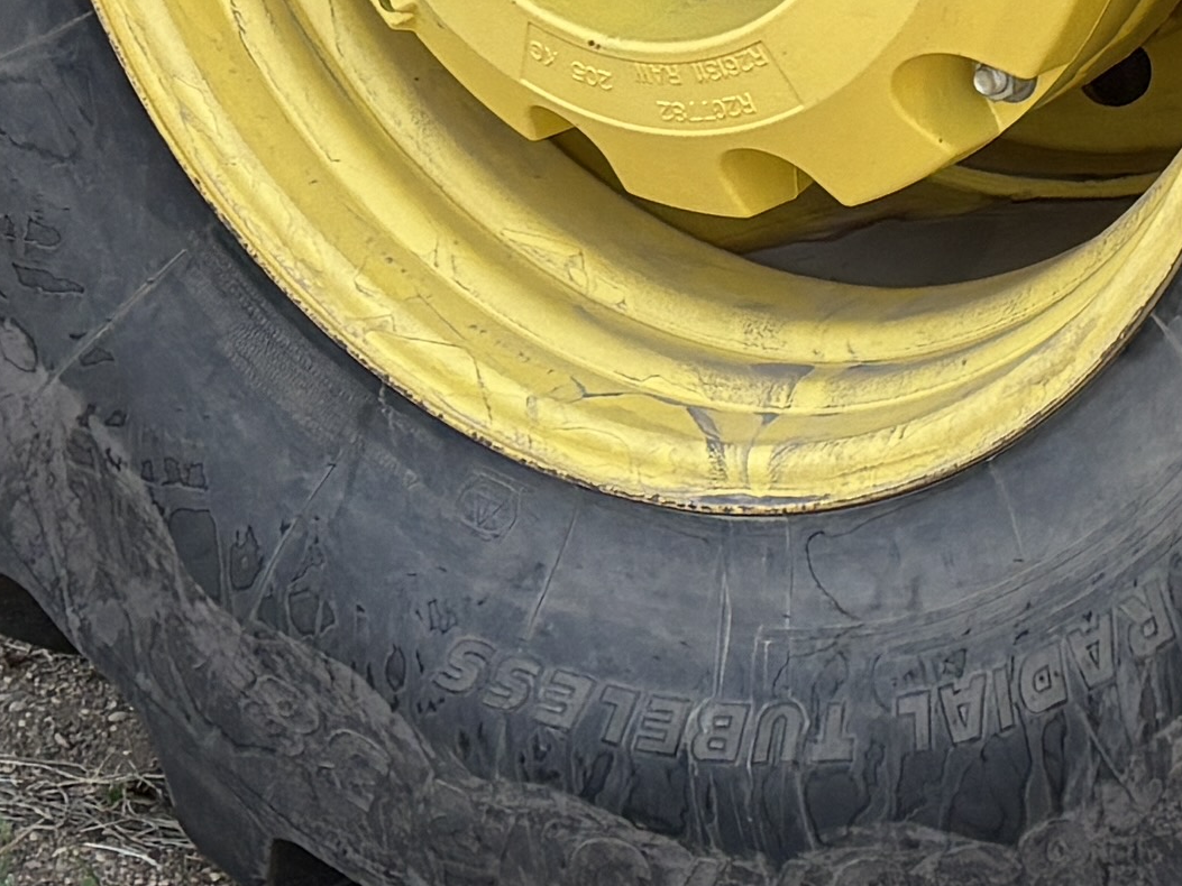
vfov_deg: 9.5
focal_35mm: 141
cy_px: -1153
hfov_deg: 14.0
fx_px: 4815
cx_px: 734
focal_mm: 5.96
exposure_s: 1/1239
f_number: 1.6
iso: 64
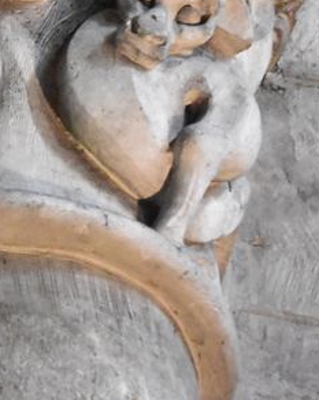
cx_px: -107
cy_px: -29
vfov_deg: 2.9
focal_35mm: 659
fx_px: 7789
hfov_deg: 2.3
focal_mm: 130
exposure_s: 1/80
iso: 12800
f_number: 5
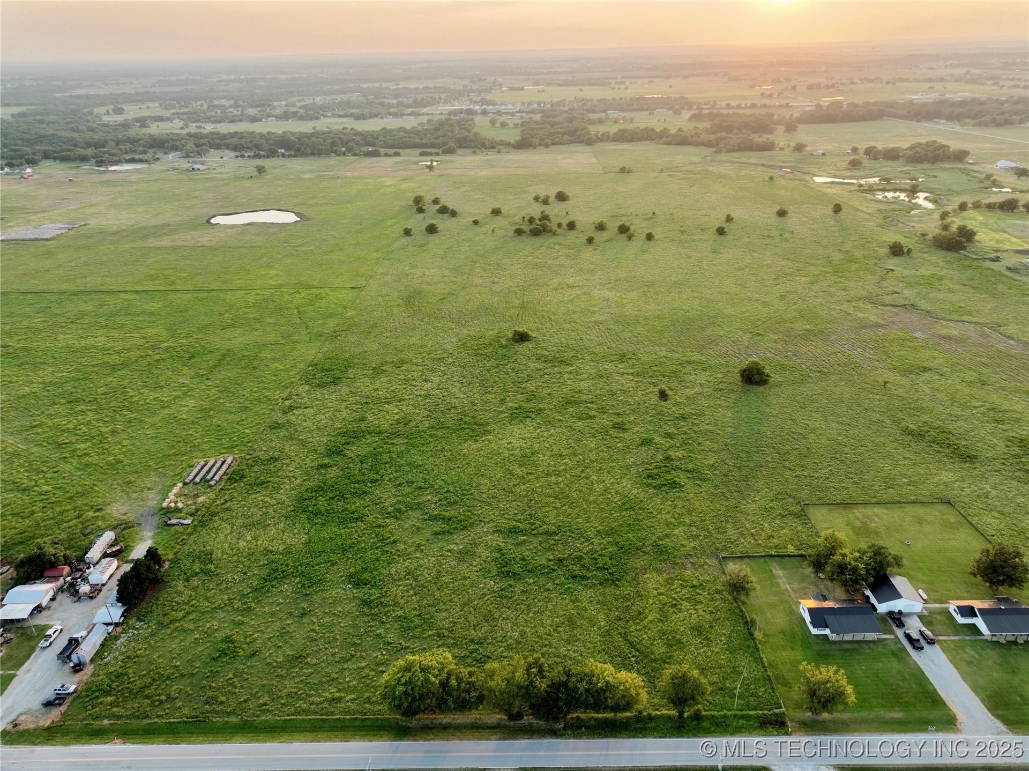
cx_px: 514
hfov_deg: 71.6
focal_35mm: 24
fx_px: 713
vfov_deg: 56.8
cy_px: 386
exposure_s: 1/400
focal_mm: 12.29
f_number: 2.8
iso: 410
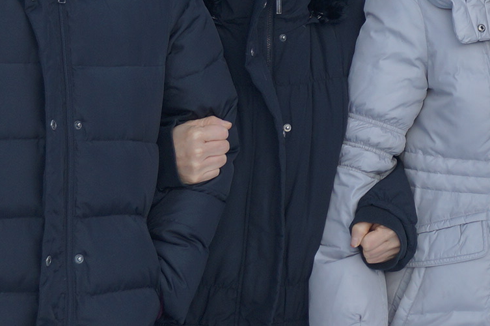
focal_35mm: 195
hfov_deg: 10.4
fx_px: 2651
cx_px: 605
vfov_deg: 7.0
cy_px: 1
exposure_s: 1/160
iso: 160
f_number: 5
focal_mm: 40
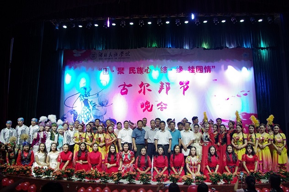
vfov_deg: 47.8
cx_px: 144
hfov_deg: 67.5
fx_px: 216
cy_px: 96
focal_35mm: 27
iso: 1250
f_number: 4
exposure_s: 1/60
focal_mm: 18
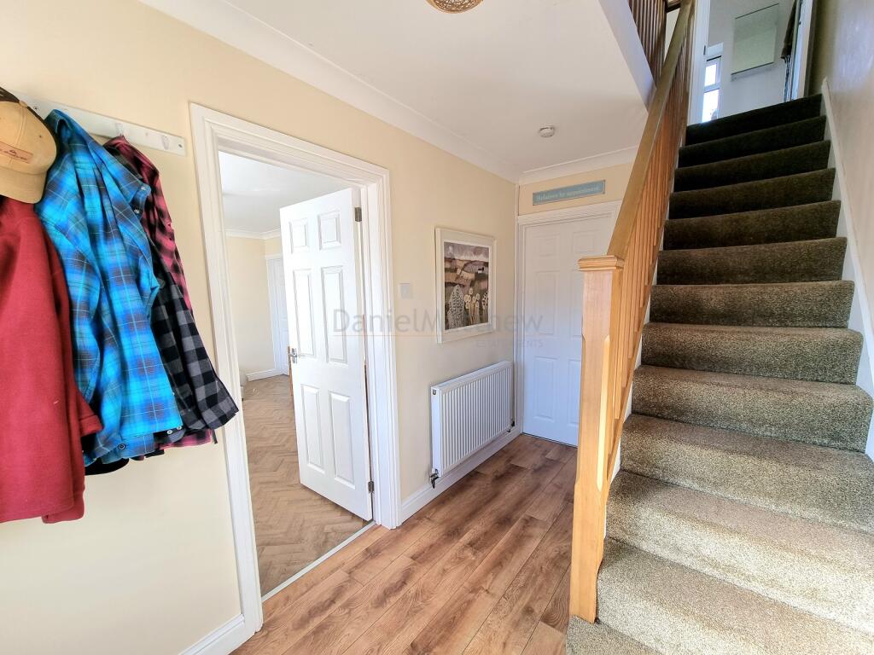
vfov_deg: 89.9
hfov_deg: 106.2
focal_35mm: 13
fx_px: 328
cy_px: 328
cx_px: 437
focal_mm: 2.2
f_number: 2.2
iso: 64
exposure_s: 1/100
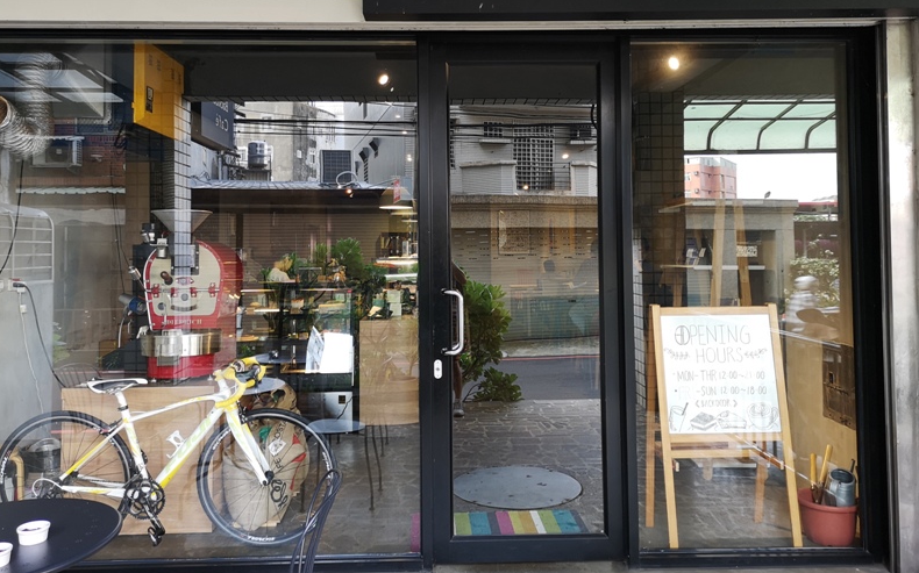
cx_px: 455
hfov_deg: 64.7
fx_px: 726
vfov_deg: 42.9
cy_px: 232
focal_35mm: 29
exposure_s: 1/60
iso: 80
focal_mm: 3.95
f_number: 1.8
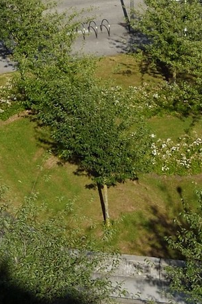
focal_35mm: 165
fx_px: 1390
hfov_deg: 8.2
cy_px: -453
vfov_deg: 10.5
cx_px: -83
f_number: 16
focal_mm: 31
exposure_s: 1/320
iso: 200
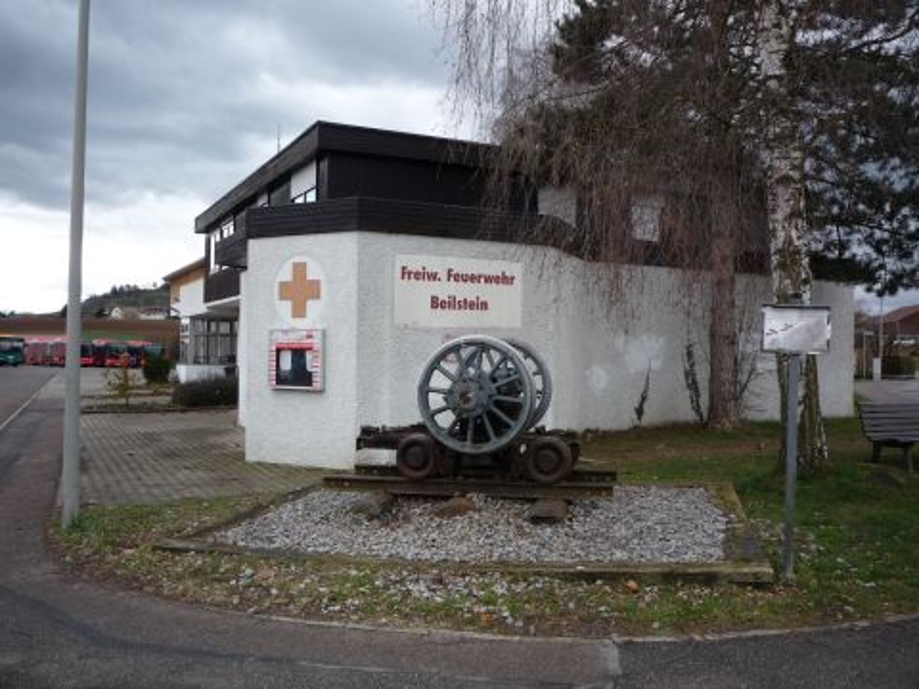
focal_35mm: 32
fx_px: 850
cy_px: 344
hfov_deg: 56.8
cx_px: 460
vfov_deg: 44.2
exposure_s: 1/250
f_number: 4
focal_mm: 5.2
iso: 100
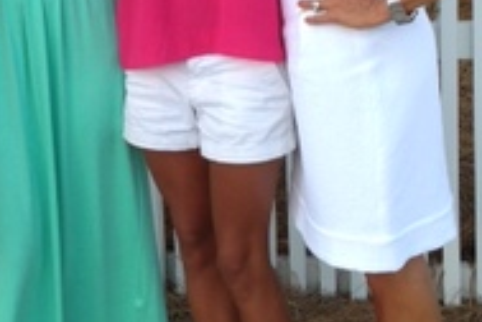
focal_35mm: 87
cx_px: 135
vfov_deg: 15.4
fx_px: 1165
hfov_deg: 23.2
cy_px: -18
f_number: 2.4
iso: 50
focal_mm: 4.13
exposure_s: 1/181
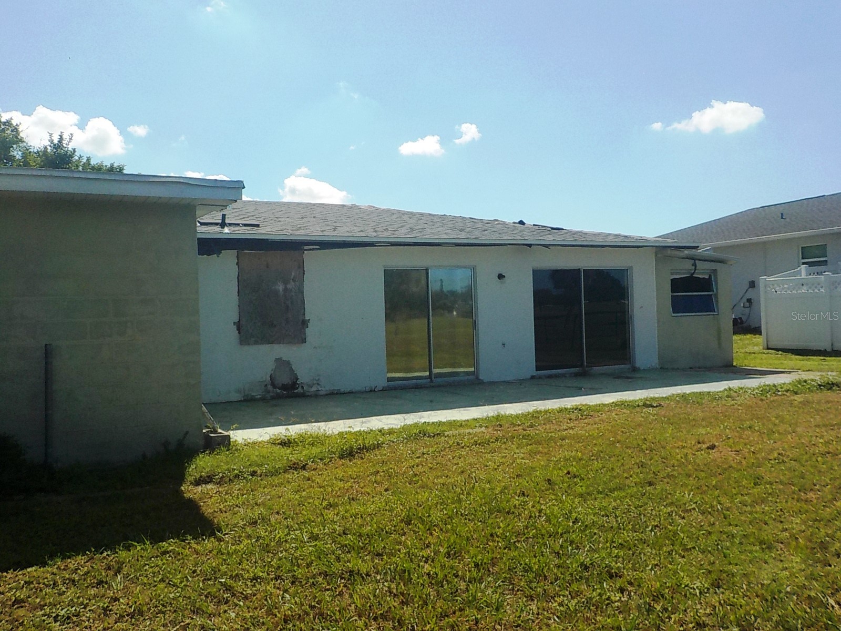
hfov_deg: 60.0
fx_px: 729
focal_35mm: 30
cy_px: 316
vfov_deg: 46.8
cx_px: 420
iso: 125
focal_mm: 4.1
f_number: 3.3
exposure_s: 1/2000
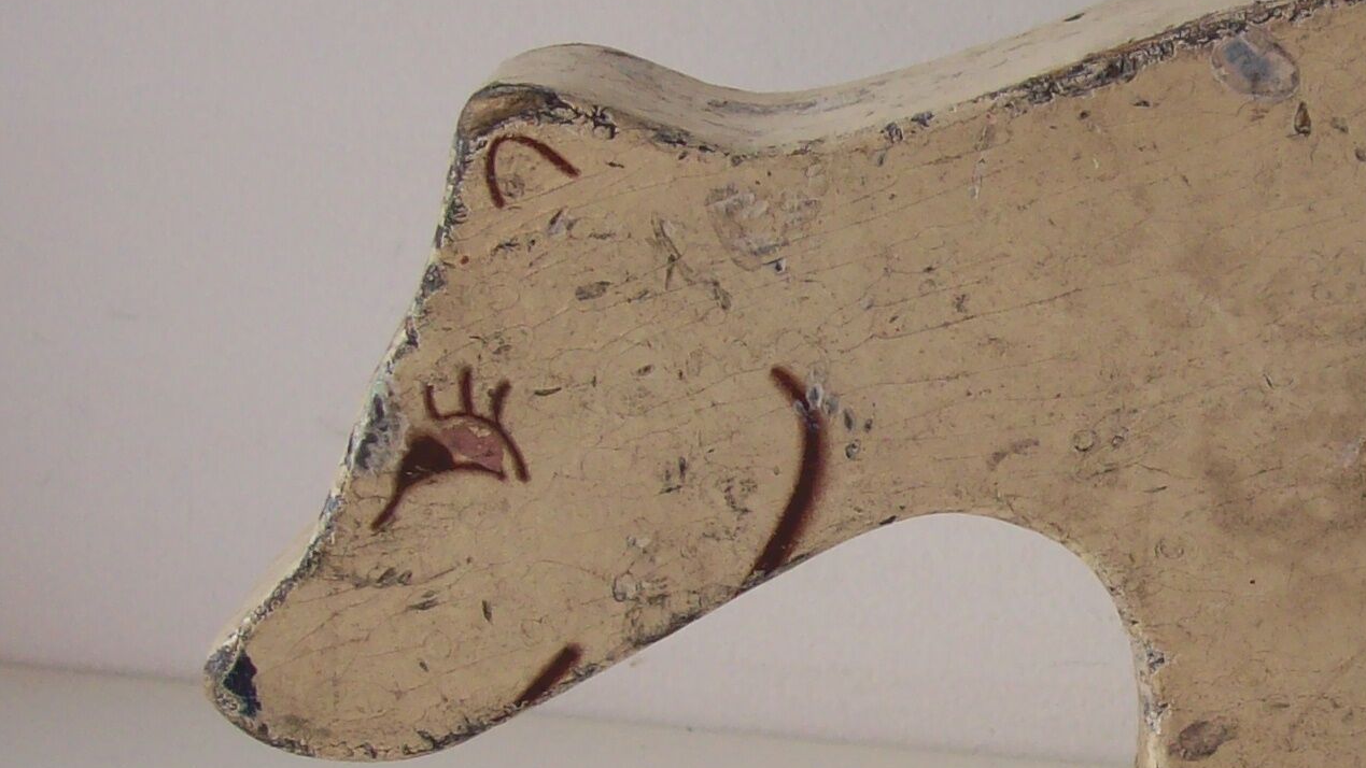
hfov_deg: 23.5
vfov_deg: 13.7
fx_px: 3188
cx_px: 1256
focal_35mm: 88
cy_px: 551
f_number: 2.7
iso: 80
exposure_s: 1/286
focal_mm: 6
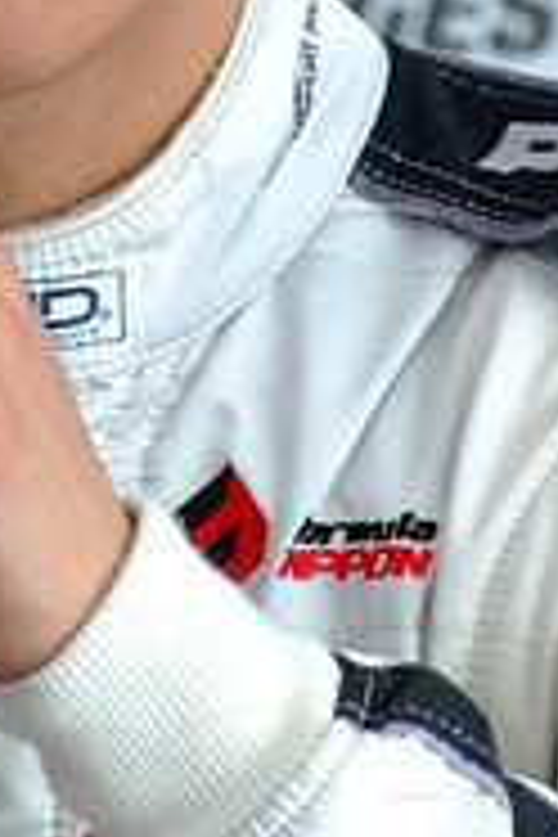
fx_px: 16227
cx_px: -29
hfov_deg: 2.0
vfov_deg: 3.0
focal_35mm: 698
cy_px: 50
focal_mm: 180
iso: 800
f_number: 8
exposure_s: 1/200
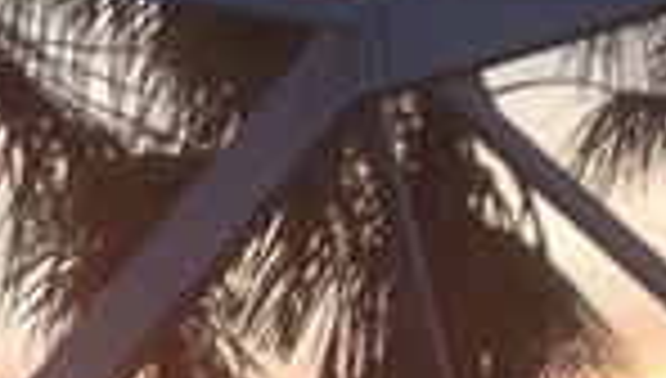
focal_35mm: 248
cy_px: 1228
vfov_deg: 4.7
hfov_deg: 8.7
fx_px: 4389
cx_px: 216
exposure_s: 1/120
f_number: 2.4
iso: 80
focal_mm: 4.12
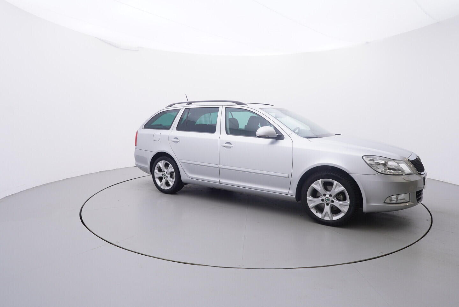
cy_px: 154
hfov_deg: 77.3
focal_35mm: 22
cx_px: 230
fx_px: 287
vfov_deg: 56.2
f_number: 5
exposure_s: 1/80
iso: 200
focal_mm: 15
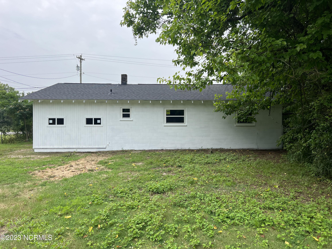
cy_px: 124
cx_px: 166
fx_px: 249
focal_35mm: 26
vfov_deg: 53.1
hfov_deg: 67.3
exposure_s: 1/1808
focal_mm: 5.7
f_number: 1.5
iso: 50
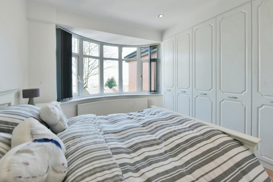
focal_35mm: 16
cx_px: 136
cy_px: 87
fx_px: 121
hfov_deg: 96.7
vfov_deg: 73.8
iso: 800
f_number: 8
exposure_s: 1/125
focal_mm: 15
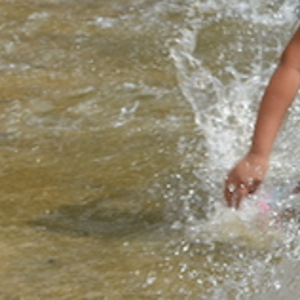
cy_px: -34
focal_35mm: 289
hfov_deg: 5.6
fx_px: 2831
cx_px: 932
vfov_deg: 6.0
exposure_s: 1/250
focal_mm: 35
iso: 100
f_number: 8
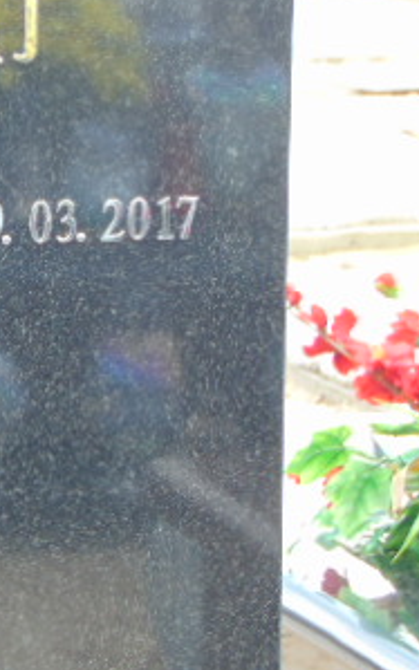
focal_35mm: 245
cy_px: 291
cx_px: -211
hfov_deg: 5.3
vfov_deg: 8.6
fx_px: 4474
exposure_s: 1/40
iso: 80
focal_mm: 19.4
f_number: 3.9
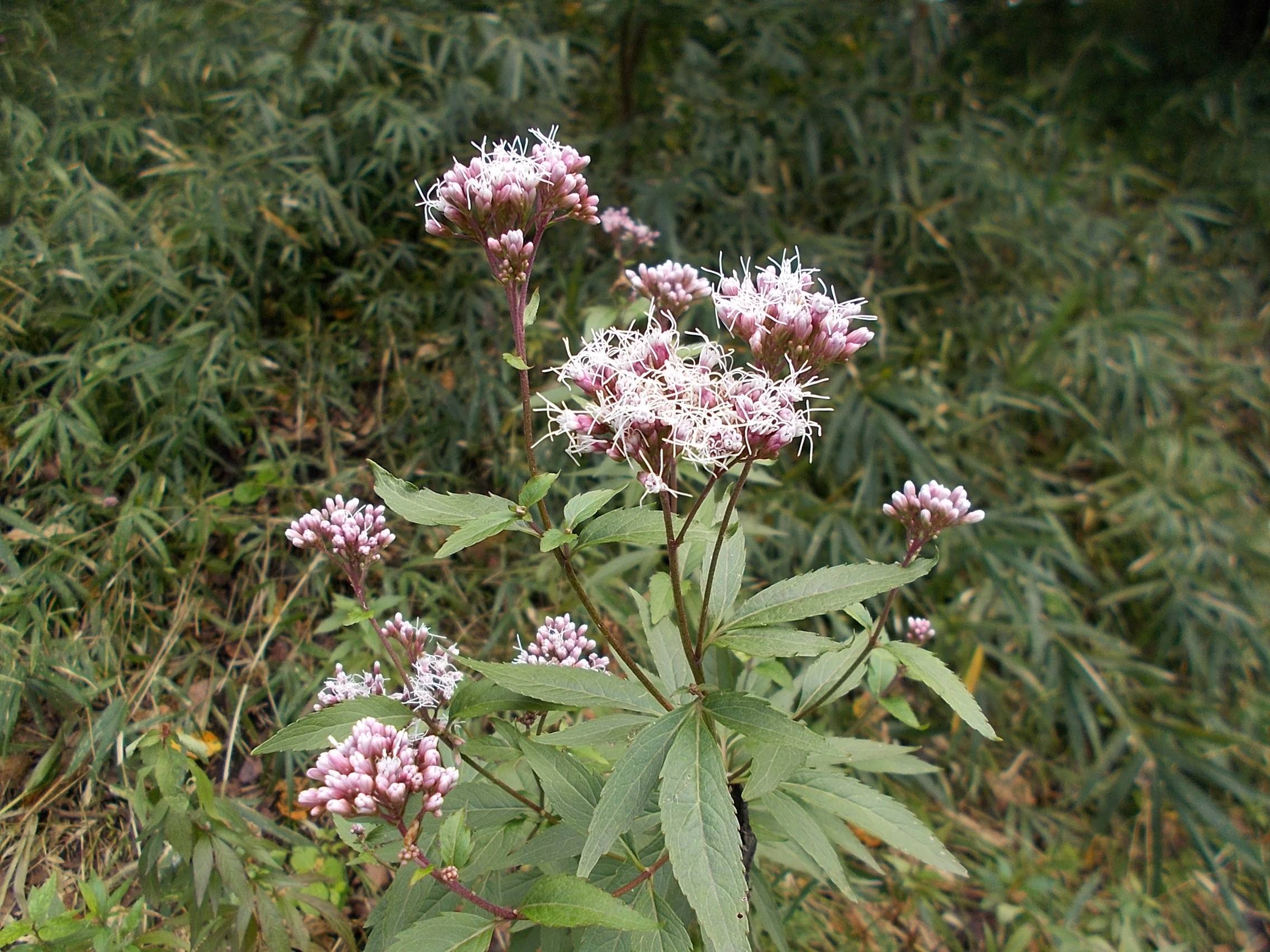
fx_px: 954
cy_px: 476
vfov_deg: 53.1
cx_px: 635
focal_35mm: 26
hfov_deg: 67.3
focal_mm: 4.6
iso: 80
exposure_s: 1/200
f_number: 3.2
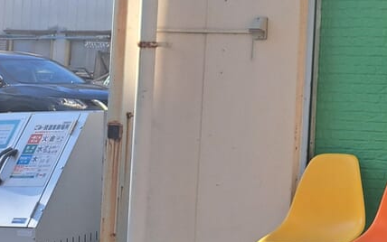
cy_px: 29
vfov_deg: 17.0
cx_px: 542
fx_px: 802
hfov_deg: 23.1
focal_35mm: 76
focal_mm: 5.23
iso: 50
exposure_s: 1/421
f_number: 1.8
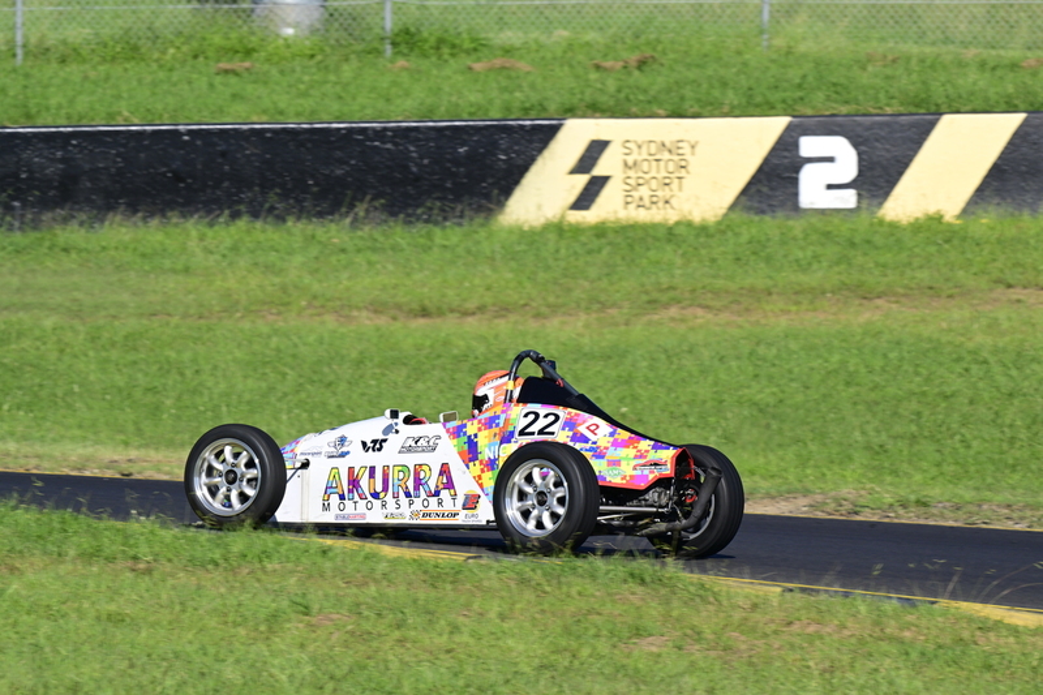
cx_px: 522
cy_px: 348
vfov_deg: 2.3
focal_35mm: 600
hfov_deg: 3.4
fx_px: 17379
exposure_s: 1/640
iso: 400
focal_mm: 600
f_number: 11
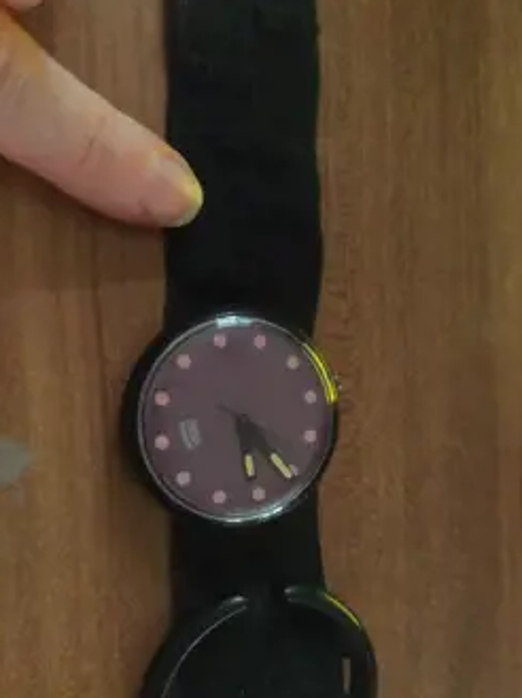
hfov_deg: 49.6
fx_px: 564
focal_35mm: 28
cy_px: 380
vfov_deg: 63.4
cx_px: 286
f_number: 1.65
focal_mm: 6.19
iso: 10877
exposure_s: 1/100
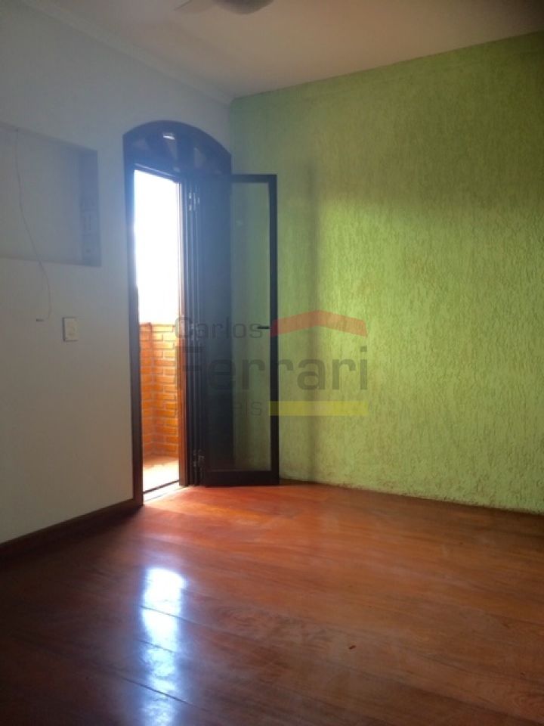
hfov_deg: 48.2
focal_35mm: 29
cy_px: 363
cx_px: 272
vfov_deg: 61.7
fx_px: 608
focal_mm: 4.15
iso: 80
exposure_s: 1/30
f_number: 2.2
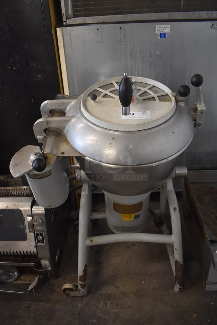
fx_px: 244
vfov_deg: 67.3
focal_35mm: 27
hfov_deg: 48.0
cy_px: 162
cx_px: 108
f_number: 3.5
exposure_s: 1/125
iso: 1600
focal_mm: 18
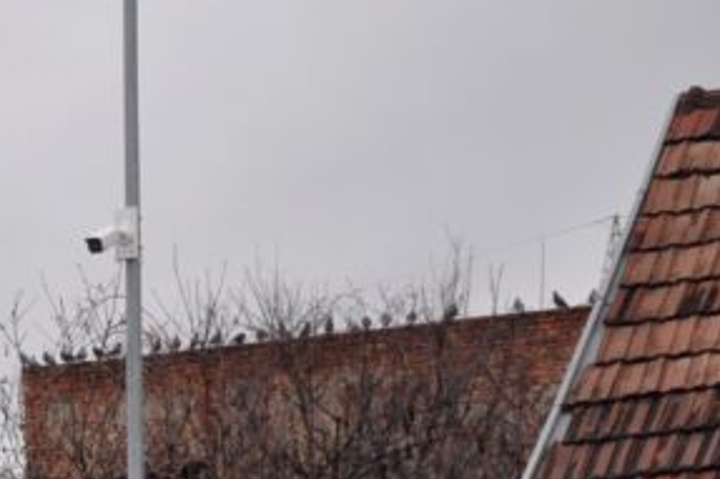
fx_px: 2778
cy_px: 715
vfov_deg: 9.6
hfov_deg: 13.5
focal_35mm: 139
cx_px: -514
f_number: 5
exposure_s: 1/100
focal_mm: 26
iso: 500
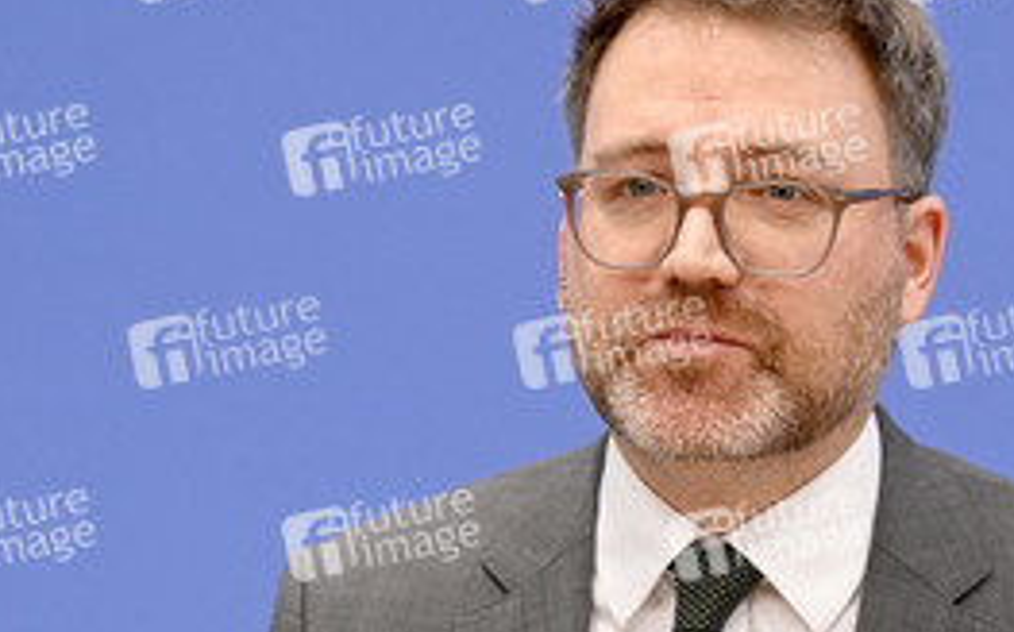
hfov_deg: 10.9
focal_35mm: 192
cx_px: 665
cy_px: 439
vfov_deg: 6.8
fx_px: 5302
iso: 5000
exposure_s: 1/500
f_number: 5.6
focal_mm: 110
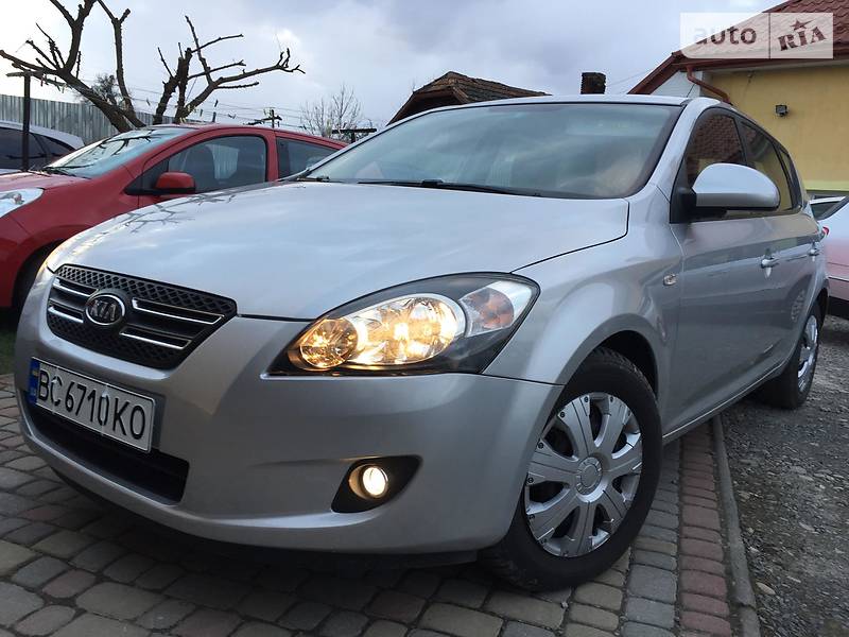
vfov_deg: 48.2
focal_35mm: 29
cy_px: 318
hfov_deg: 61.7
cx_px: 424
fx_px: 711
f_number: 2.2
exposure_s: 1/50
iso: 40
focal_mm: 4.2
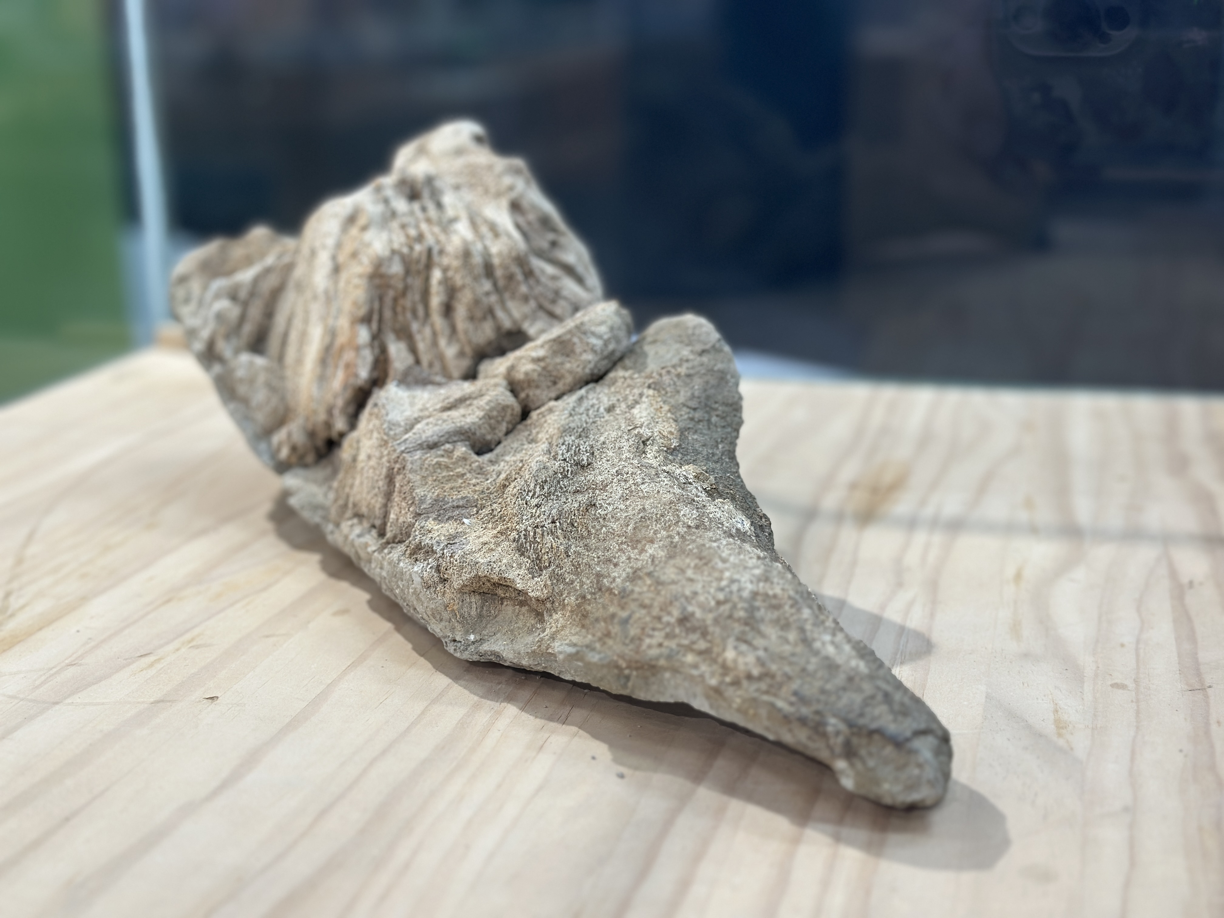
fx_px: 1697
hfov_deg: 39.7
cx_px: 612
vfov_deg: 30.3
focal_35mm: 48
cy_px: 459
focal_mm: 6.86
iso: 125
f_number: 1.78
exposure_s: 1/60
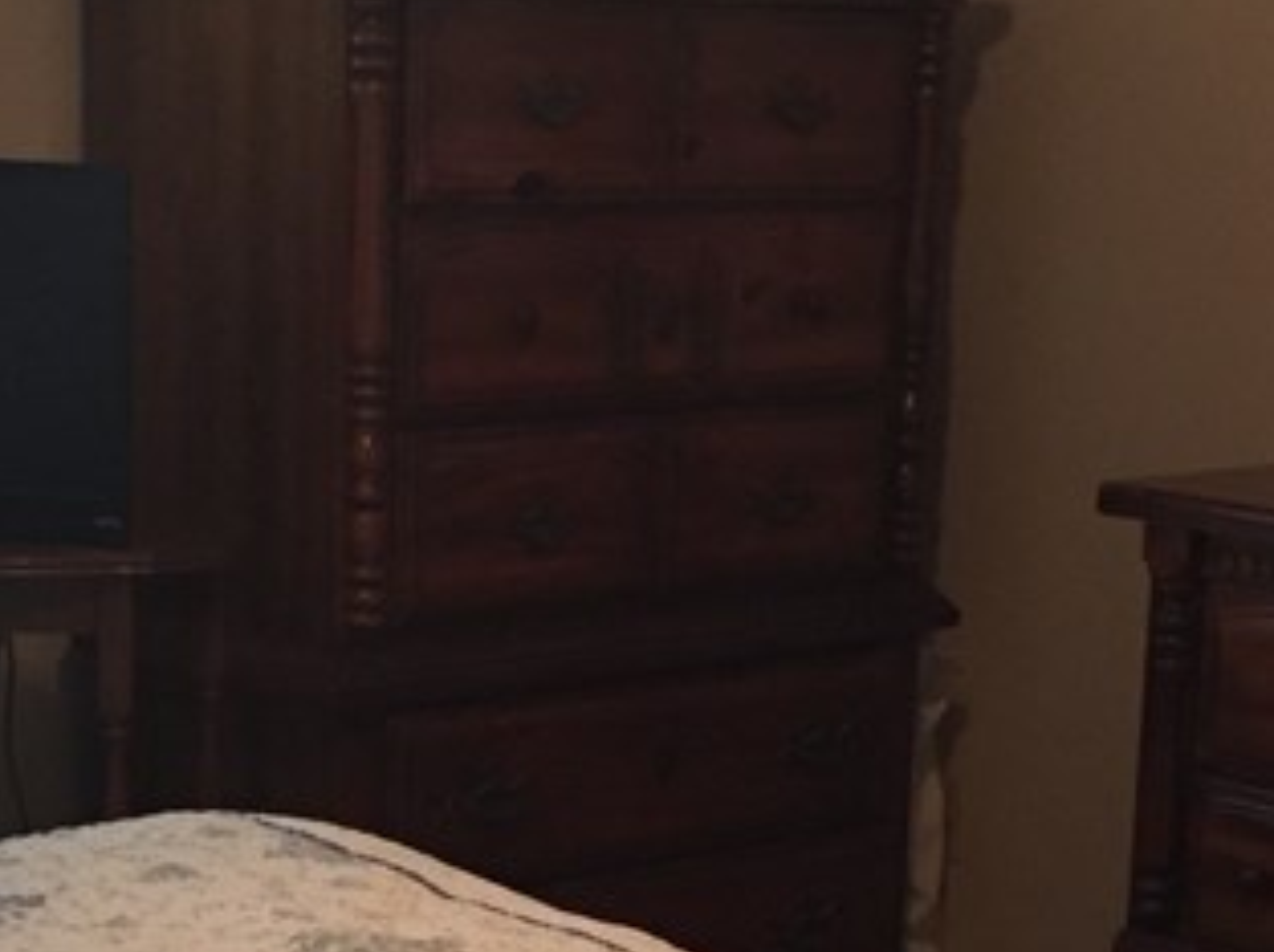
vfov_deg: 15.3
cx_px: 517
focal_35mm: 95
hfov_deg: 20.7
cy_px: 952
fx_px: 3492
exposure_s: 1/30
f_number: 2.2
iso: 160
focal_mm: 4.15
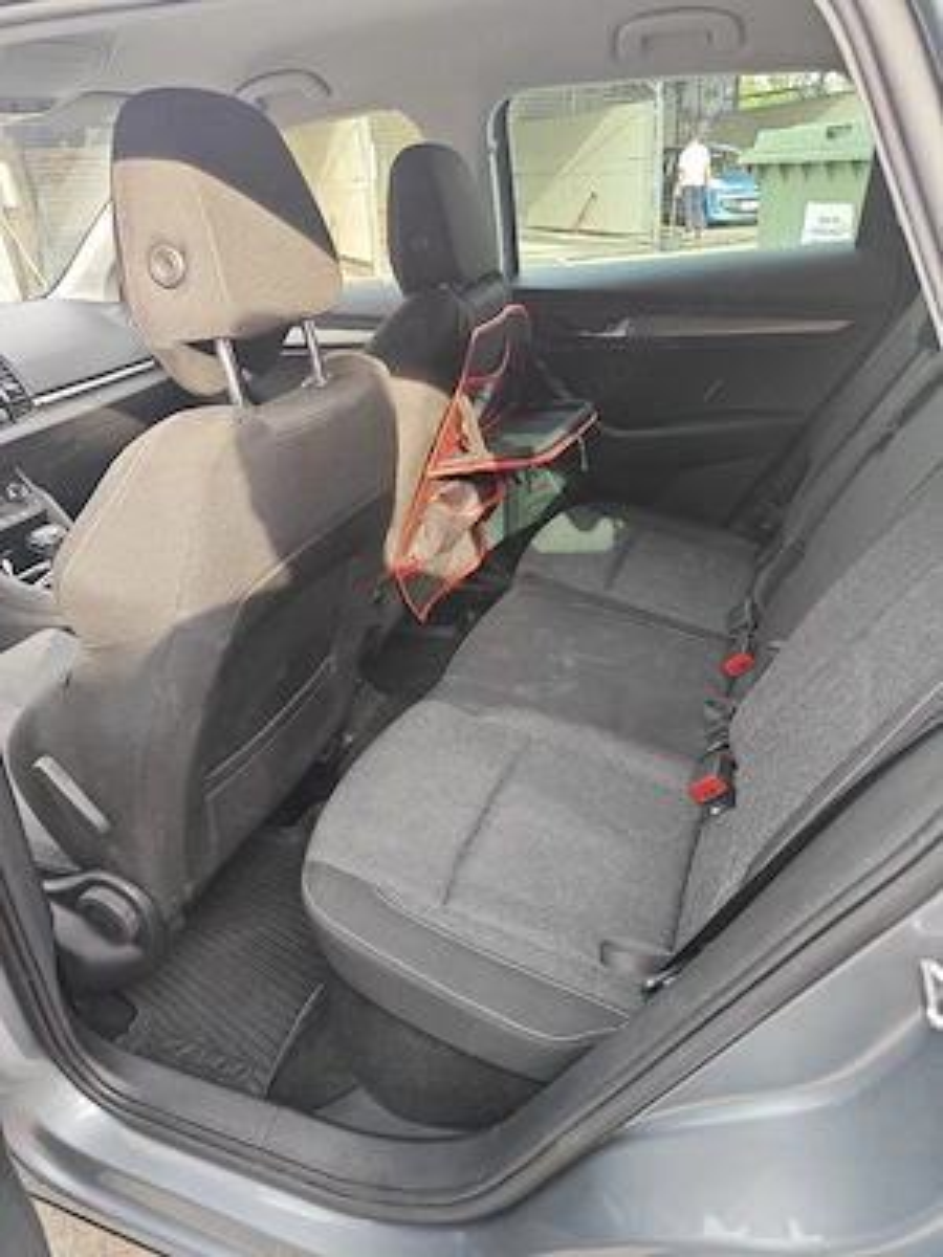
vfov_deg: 73.9
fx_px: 835
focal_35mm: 23
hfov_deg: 58.9
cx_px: 472
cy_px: 628
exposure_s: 1/108
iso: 50
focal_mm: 5.43
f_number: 1.8
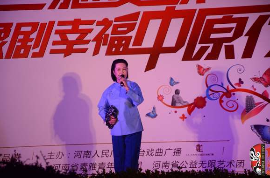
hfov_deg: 12.6
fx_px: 1223
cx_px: 139
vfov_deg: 8.3
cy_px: 86
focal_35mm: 164
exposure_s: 1/250
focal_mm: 105
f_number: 5.6
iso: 1600
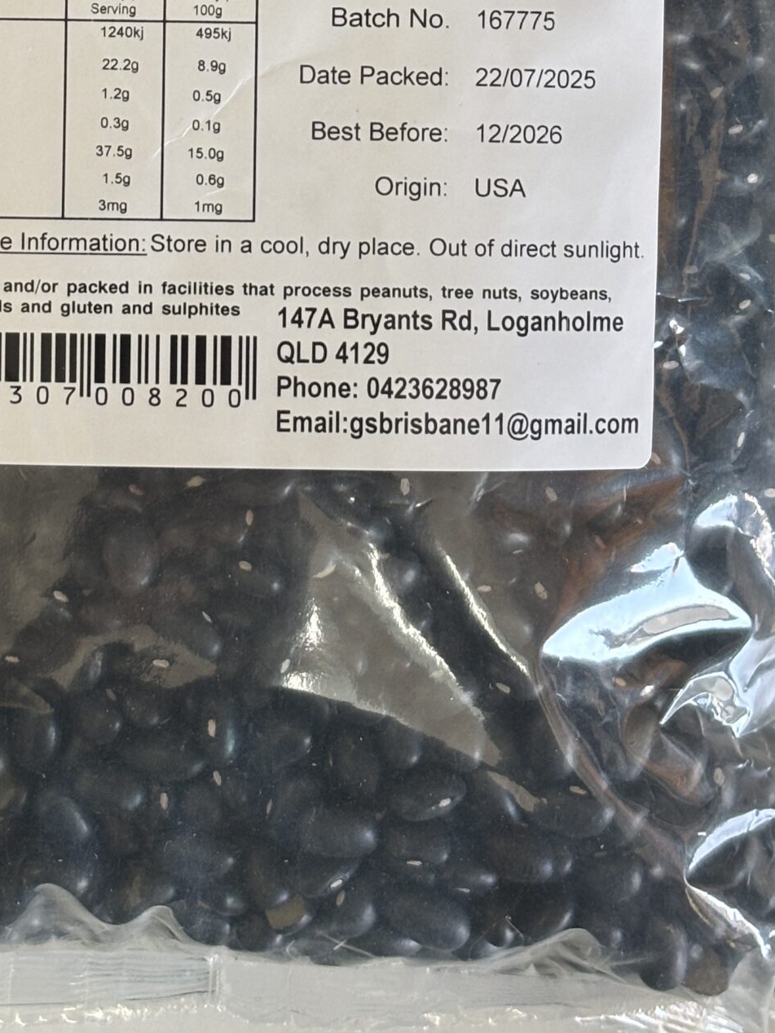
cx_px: 243
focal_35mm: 105
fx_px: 3134
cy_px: 106
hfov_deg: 14.1
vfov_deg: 18.4
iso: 40
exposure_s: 1/50
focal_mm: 5.96
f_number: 1.6
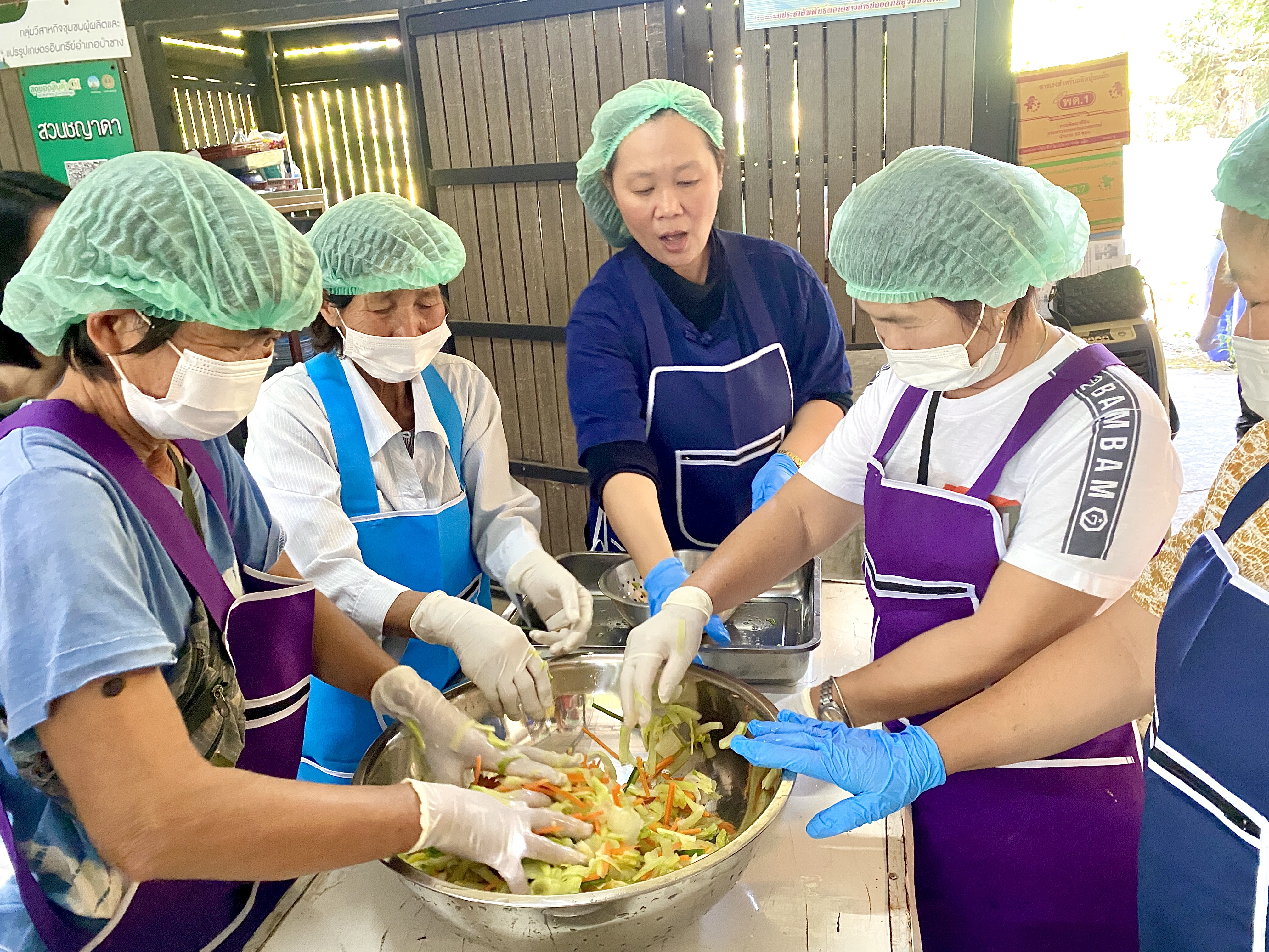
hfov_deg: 67.3
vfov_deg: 53.1
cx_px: 634
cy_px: 476
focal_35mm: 26
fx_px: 953
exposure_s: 1/60
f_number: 1.8
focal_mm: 4.25
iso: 400
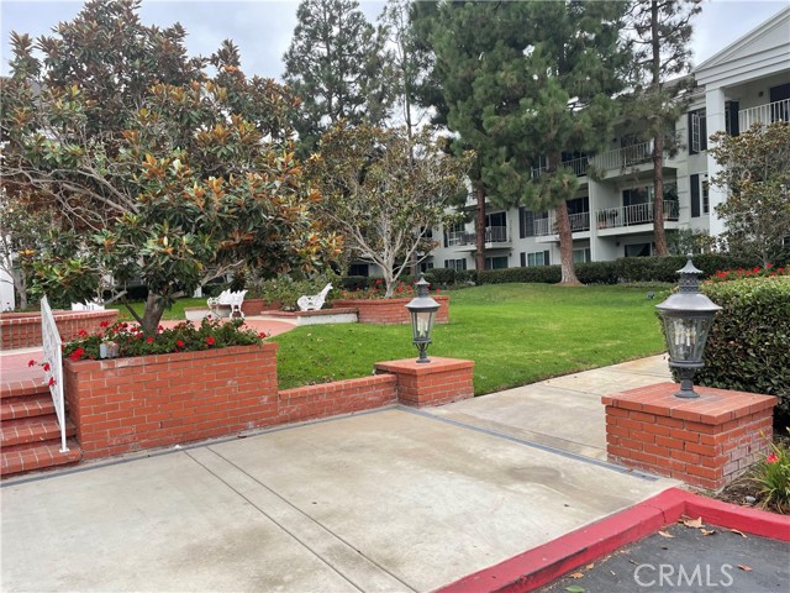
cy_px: 296
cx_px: 395
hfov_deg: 67.3
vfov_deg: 53.1
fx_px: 593
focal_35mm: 26
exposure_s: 1/895
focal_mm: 4.2
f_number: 1.6
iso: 32
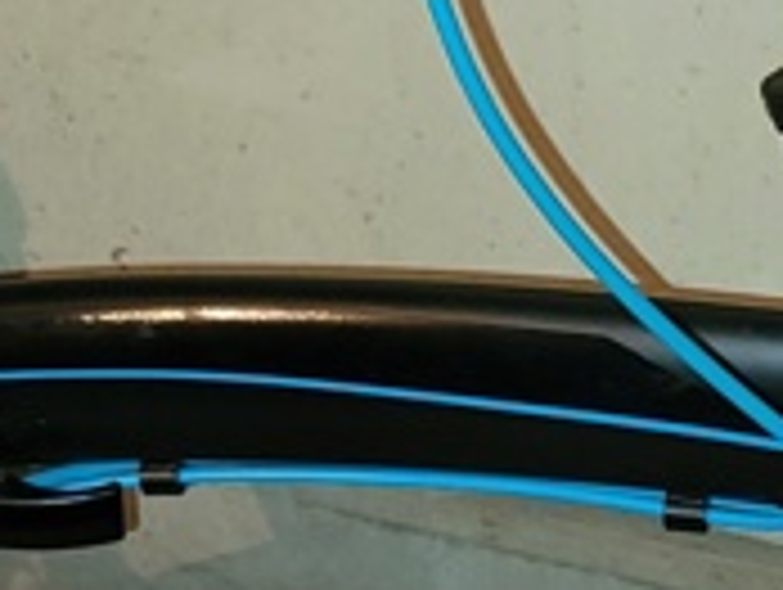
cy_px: -5
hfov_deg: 13.2
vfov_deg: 9.9
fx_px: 3375
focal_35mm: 149
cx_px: 351
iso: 125
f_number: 1.8
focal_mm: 5.4
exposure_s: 1/16
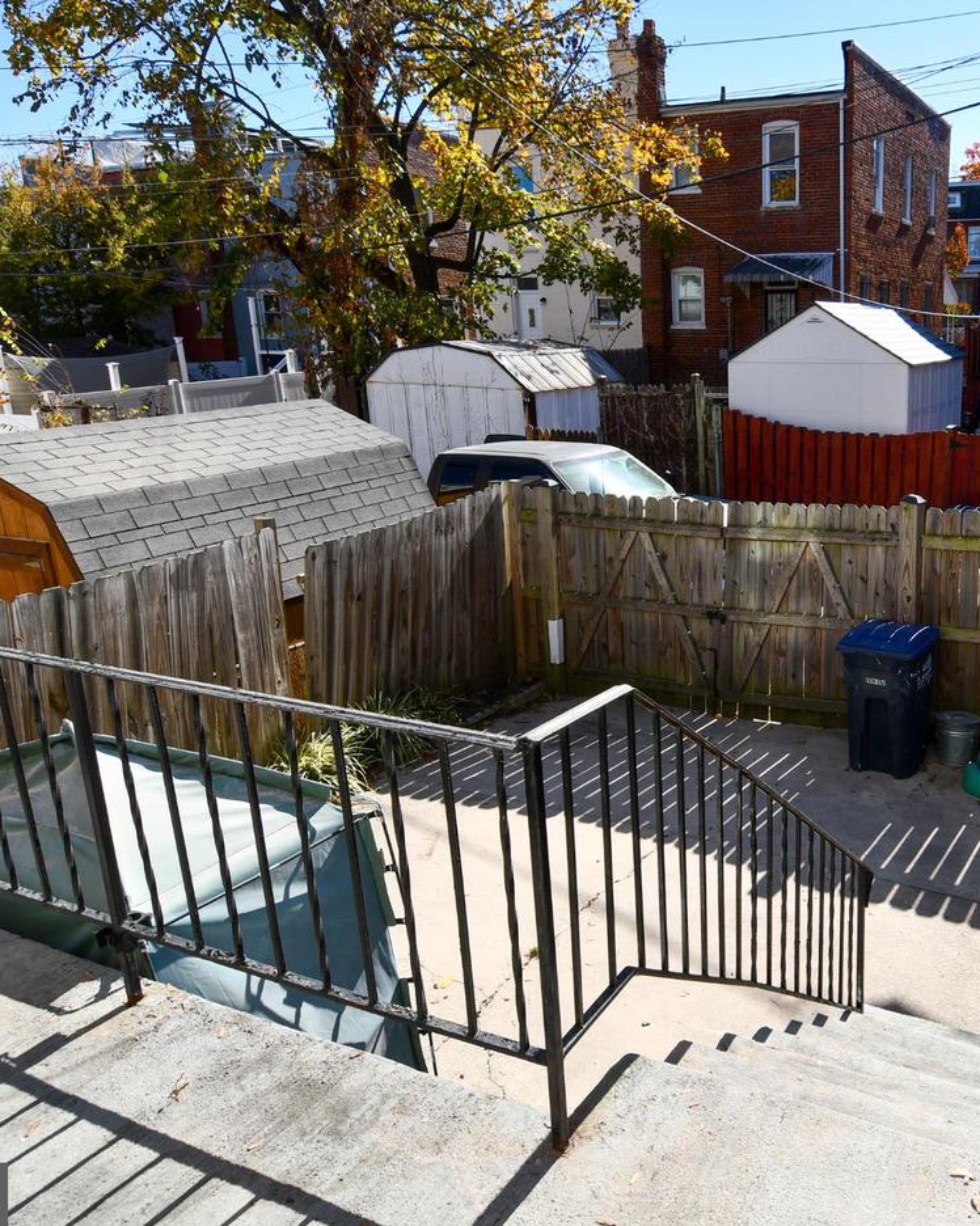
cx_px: 747
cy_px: 601
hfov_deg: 52.3
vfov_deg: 66.0
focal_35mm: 26
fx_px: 943
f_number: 8
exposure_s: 1/250
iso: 100
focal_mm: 12
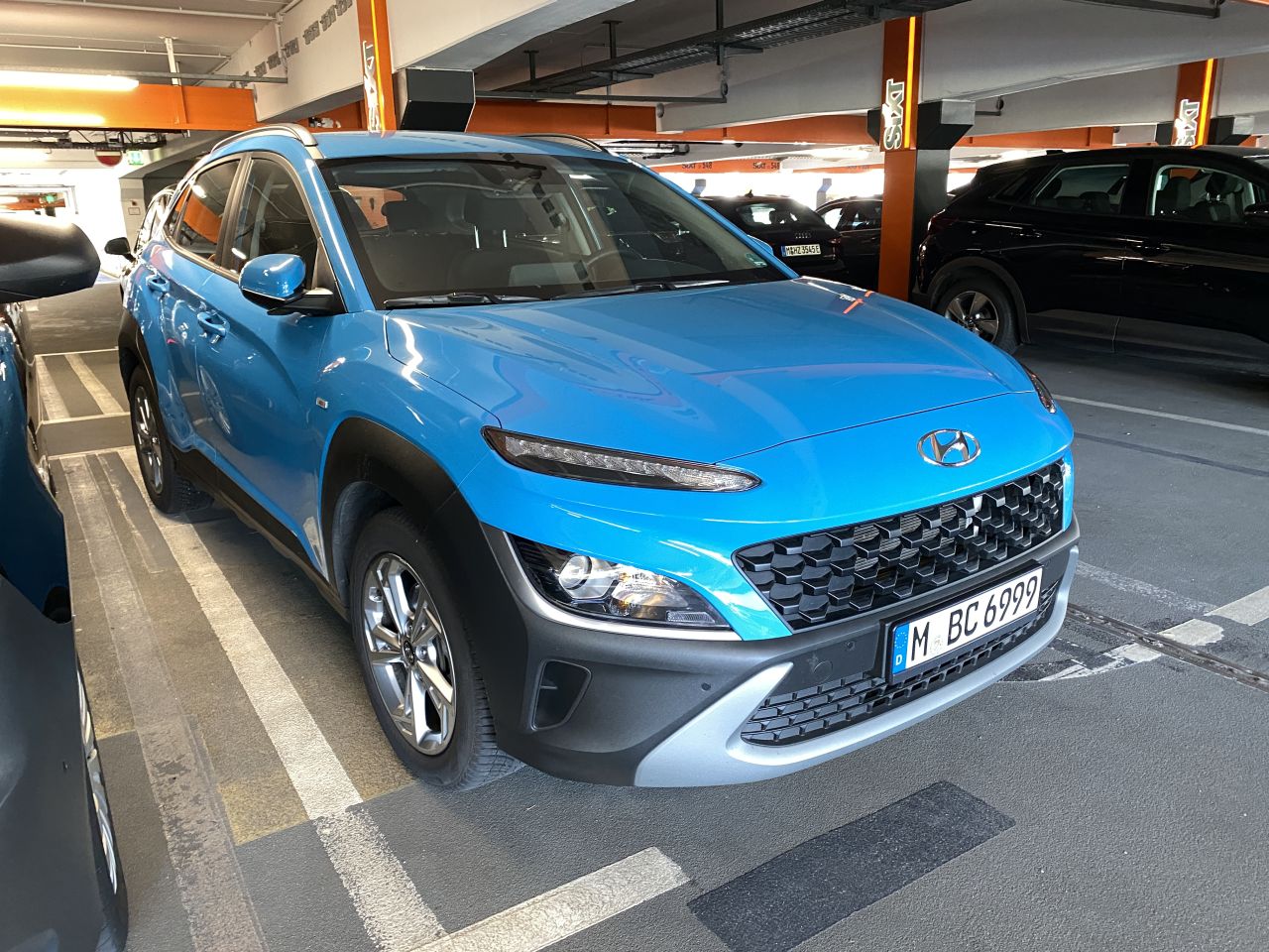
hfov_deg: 67.3
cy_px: 476
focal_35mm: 26
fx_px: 953
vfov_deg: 53.1
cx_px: 634
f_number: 1.8
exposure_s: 1/50
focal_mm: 4.25
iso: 250
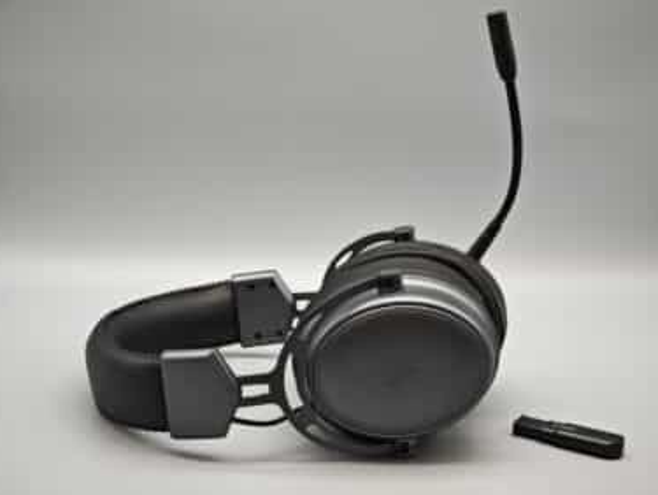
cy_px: 255
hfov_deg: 25.0
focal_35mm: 78
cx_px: 330
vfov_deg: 18.9
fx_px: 1484
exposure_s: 1/100
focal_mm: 12.28
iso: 50
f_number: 1.8
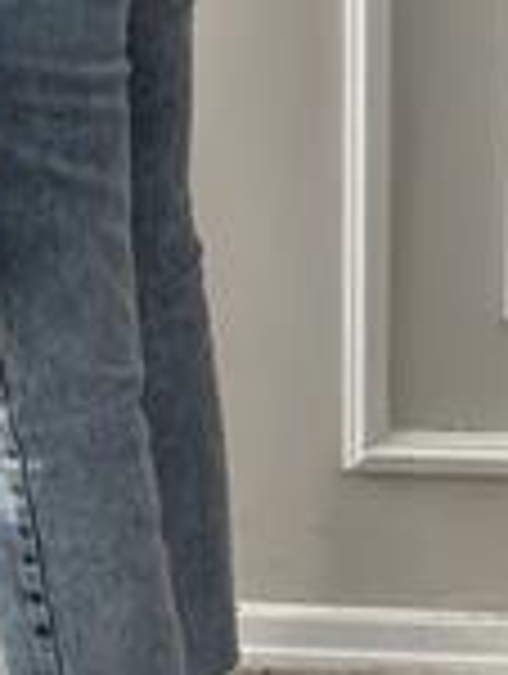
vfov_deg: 13.8
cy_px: 245
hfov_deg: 10.4
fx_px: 2790
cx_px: 139
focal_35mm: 143
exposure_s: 1/122
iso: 50
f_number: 2
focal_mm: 6
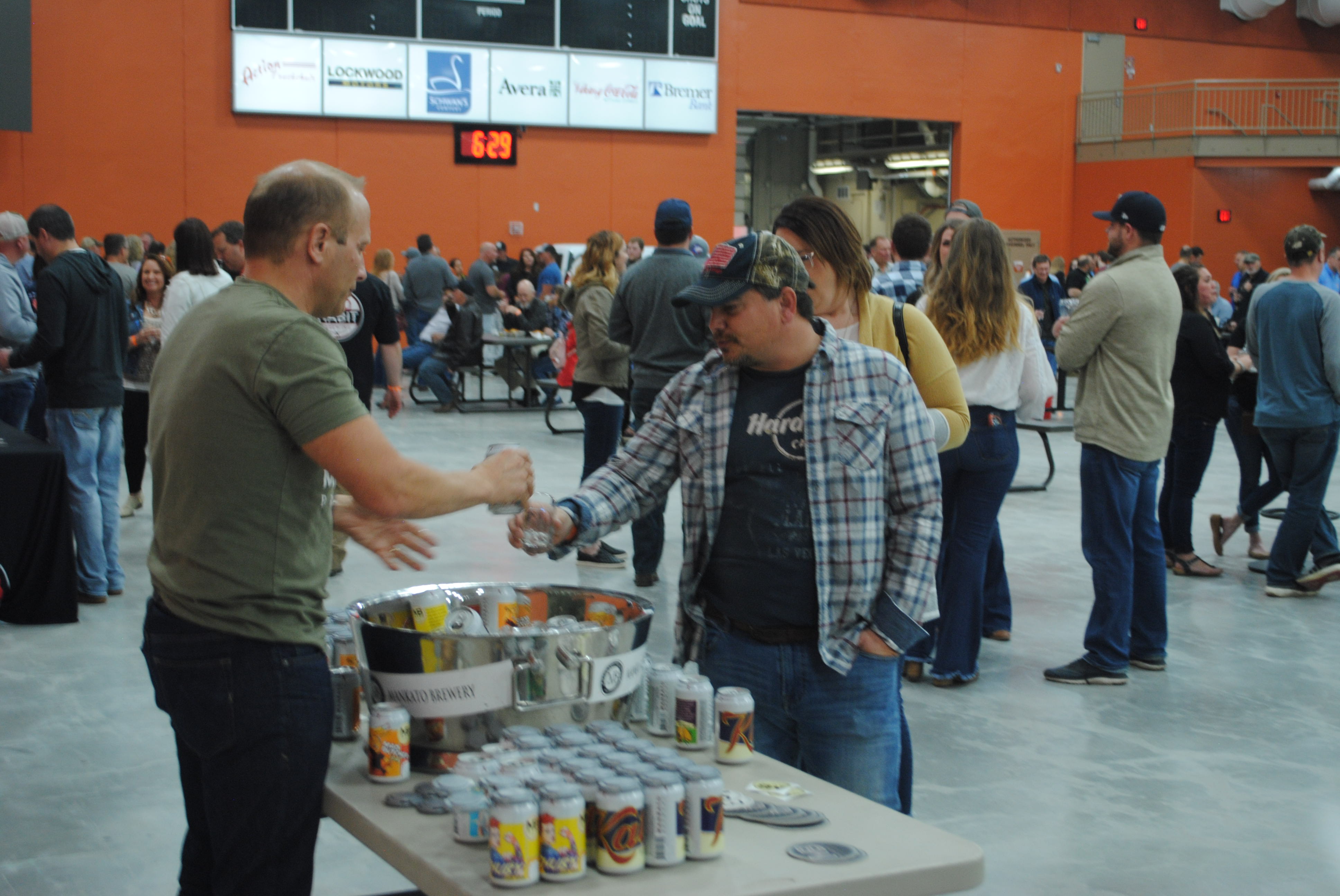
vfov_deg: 25.8
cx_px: 670
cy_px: 448
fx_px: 1957
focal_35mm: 52
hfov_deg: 37.8
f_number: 5
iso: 400
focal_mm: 35
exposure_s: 1/25
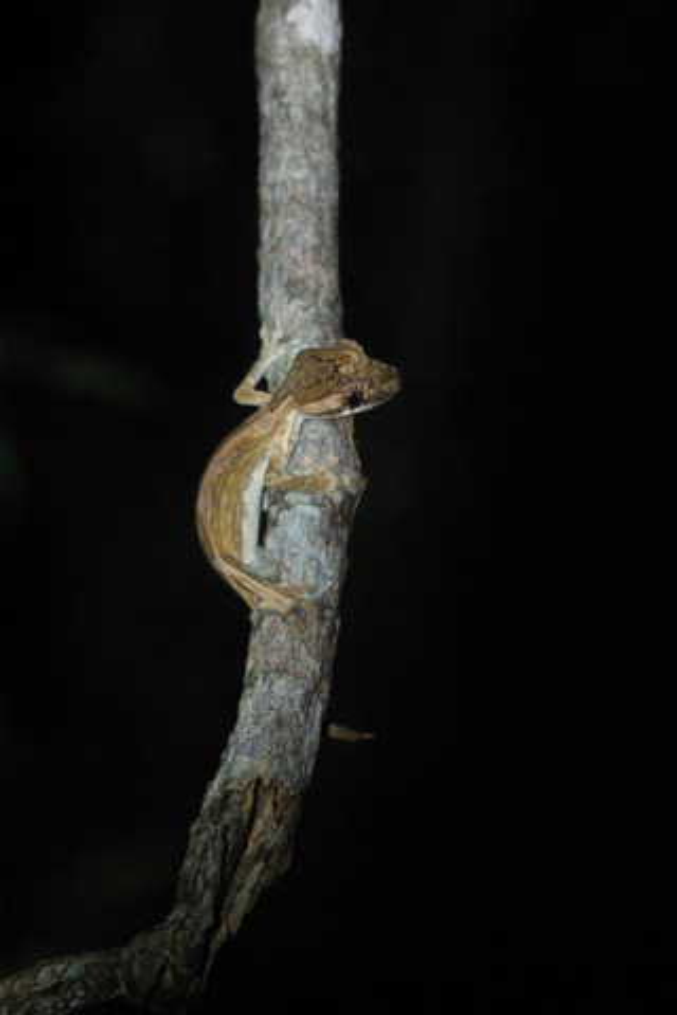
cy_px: 508
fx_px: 5839
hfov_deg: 6.6
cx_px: 338
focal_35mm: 207
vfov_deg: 9.9
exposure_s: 1/125
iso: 1600
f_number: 5.6
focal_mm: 138
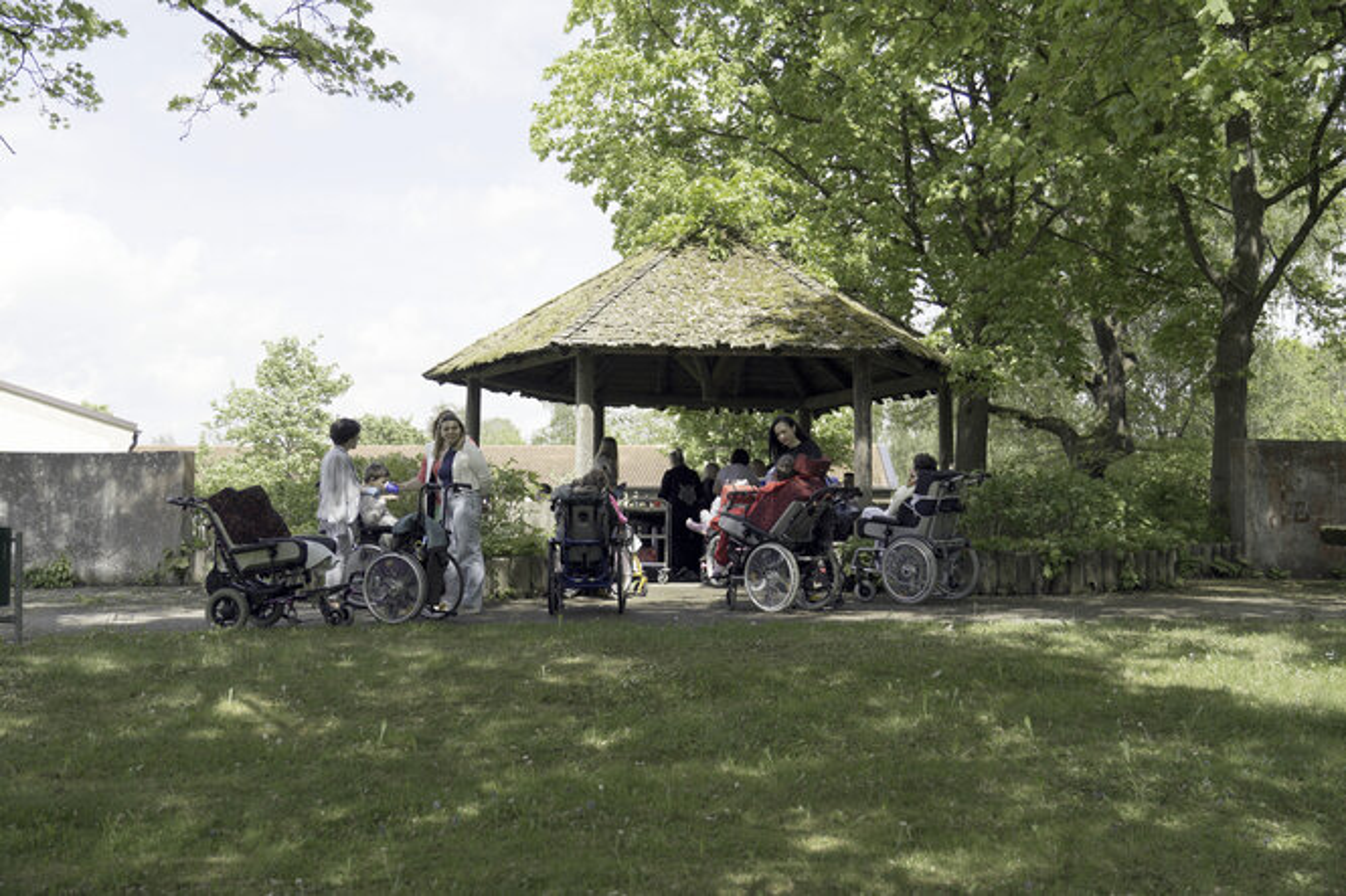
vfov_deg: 35.5
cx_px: 673
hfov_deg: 51.3
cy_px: 448
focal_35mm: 38
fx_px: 1402
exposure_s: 1/1250
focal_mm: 25
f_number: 2.8
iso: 100
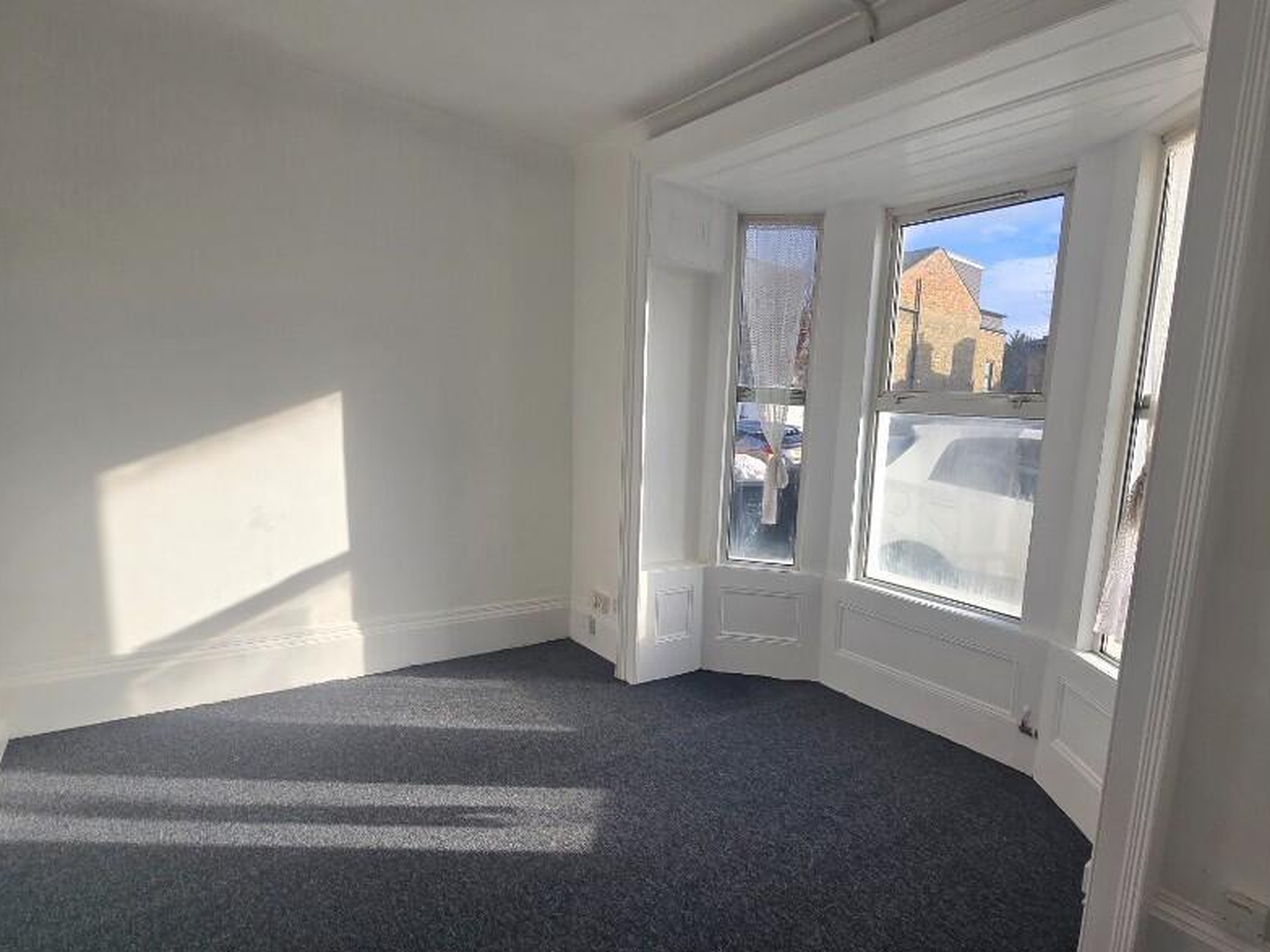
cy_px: 519
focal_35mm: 17
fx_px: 624
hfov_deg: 89.7
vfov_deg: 74.5
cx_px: 772
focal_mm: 2.2
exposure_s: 1/986
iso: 50
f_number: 2.2
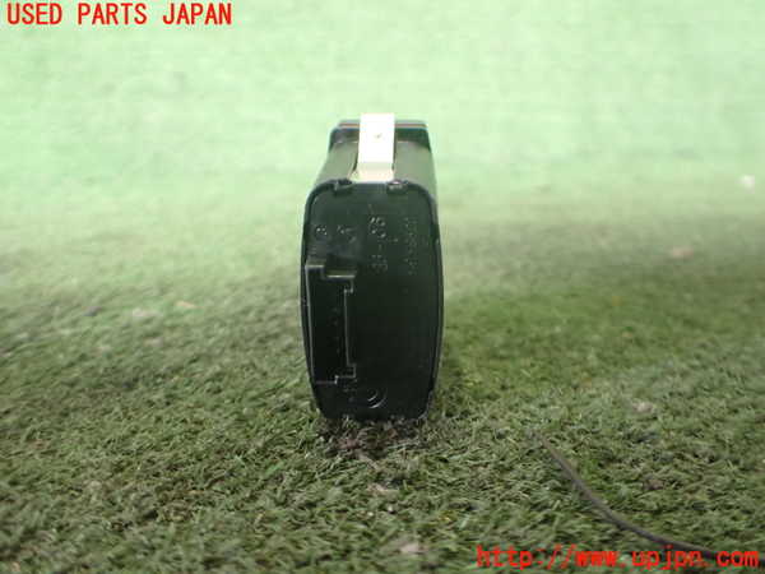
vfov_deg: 46.8
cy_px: 287
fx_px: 663
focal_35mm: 30
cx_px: 382
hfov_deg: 60.0
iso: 800
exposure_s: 1/50
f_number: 2.3
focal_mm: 5.4
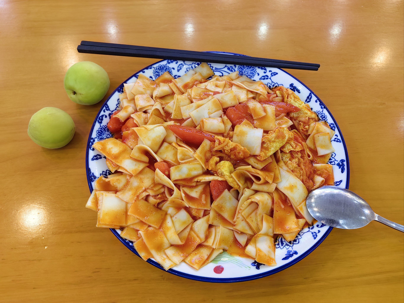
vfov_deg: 51.4
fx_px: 315
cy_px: 152
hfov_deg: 65.3
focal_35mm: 27
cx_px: 202
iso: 250
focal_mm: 5.75
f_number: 2.8
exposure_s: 1/50
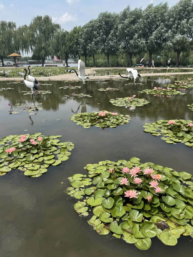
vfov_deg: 67.3
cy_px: 123
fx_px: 193
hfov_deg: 53.1
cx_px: 94
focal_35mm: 26
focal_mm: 6.76
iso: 80
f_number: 1.78
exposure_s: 1/4310
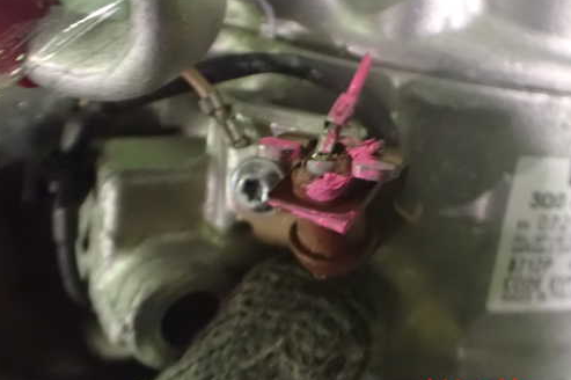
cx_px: 342
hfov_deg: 50.4
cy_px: 145
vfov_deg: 34.8
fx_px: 602
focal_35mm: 38
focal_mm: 5.4
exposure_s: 1/15
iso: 1600
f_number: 2.3
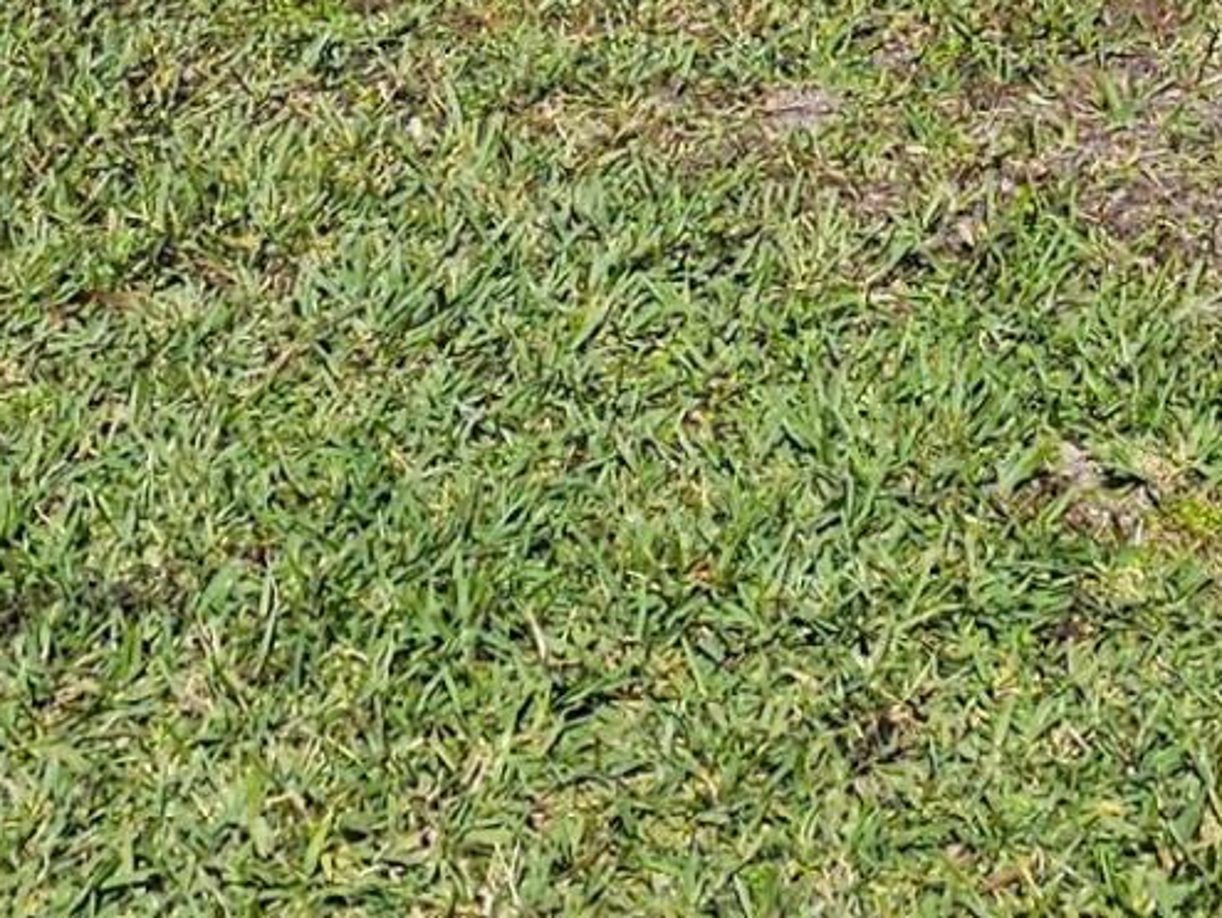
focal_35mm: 134
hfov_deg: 14.5
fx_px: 4733
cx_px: 1158
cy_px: -1143
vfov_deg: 10.0
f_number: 1.7
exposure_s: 1/1445
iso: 10
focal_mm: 6.3
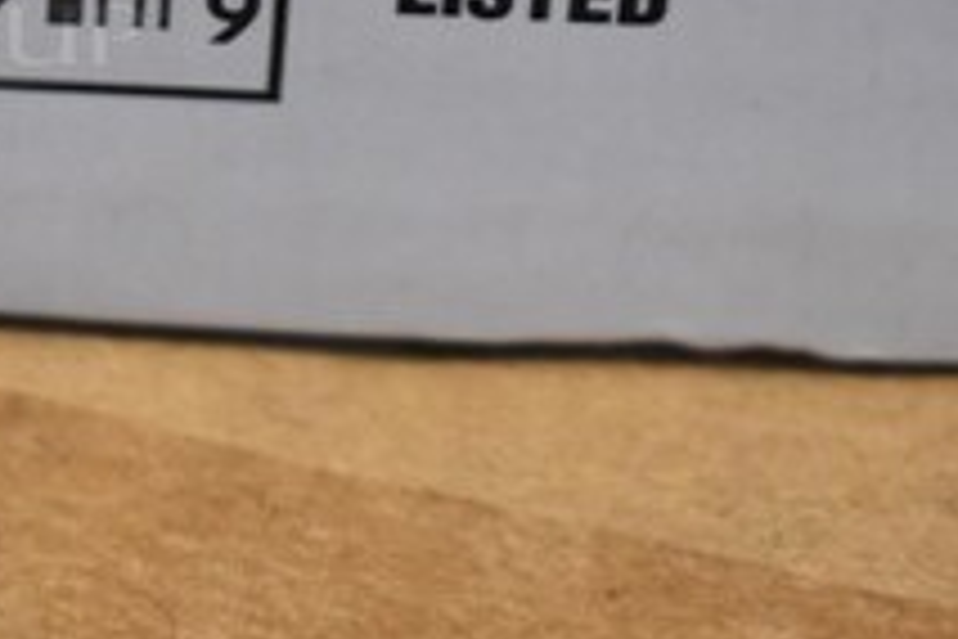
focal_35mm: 224
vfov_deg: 6.1
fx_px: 5960
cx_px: -315
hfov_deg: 9.0
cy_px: -153
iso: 2000
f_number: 5.6
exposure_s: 1/125
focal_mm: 52
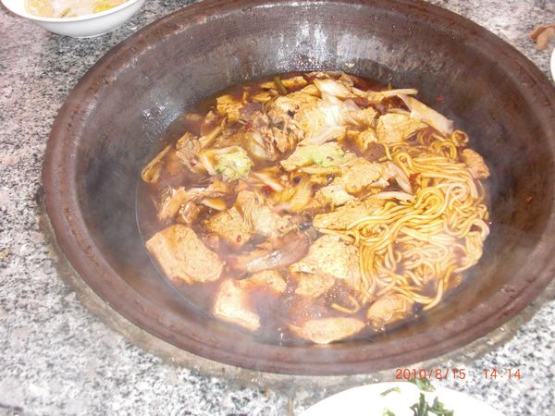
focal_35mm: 36
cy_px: 208
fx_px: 577
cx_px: 278
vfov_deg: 39.7
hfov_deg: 51.4
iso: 200
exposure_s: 1/60
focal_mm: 6.3
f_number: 2.8
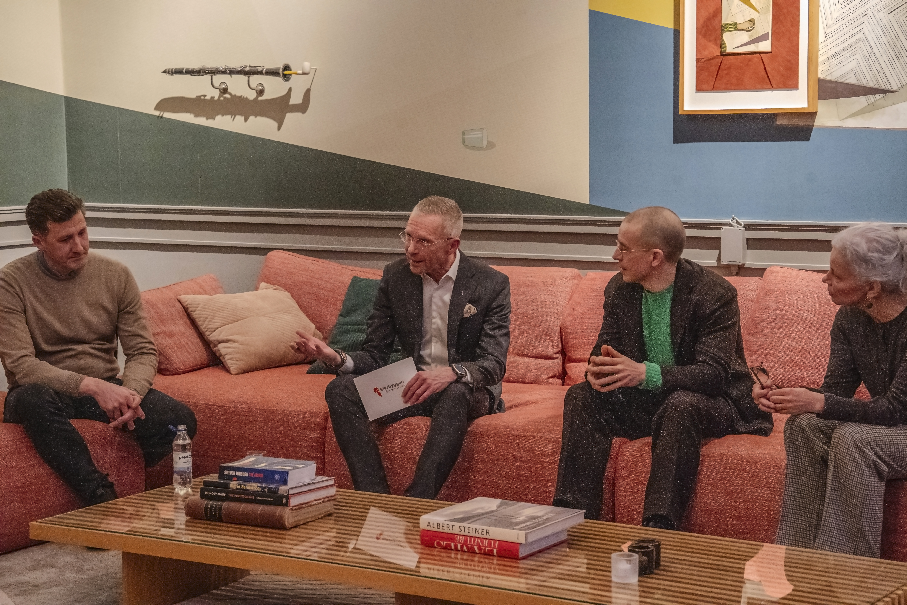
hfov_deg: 28.8
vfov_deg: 19.5
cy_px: 302
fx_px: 1763
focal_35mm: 70
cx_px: 454
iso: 32000
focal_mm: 70
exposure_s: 1/250
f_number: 7.1
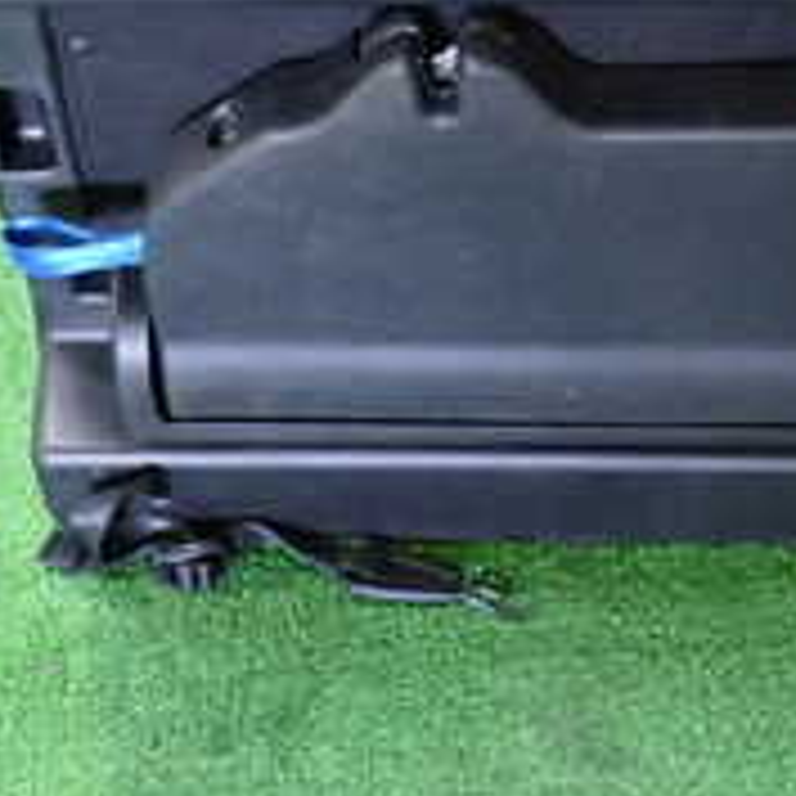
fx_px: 1951
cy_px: -184
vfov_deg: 21.3
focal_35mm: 75
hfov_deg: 22.9
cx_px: 549
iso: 400
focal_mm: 4.5
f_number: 2
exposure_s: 1/30
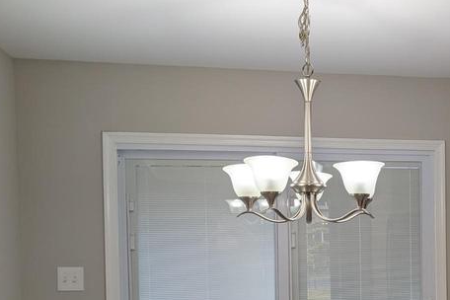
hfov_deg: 33.5
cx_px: 417
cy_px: 264
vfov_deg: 23.6
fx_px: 700
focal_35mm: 56
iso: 30
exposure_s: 1/60
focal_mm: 6.9
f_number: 1.68
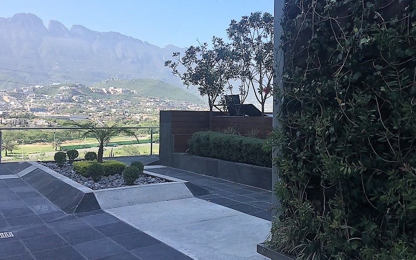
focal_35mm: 36
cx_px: 239
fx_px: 408
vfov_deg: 35.2
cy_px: 107
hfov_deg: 53.8
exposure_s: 1/705
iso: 25
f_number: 2.2
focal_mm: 4.15
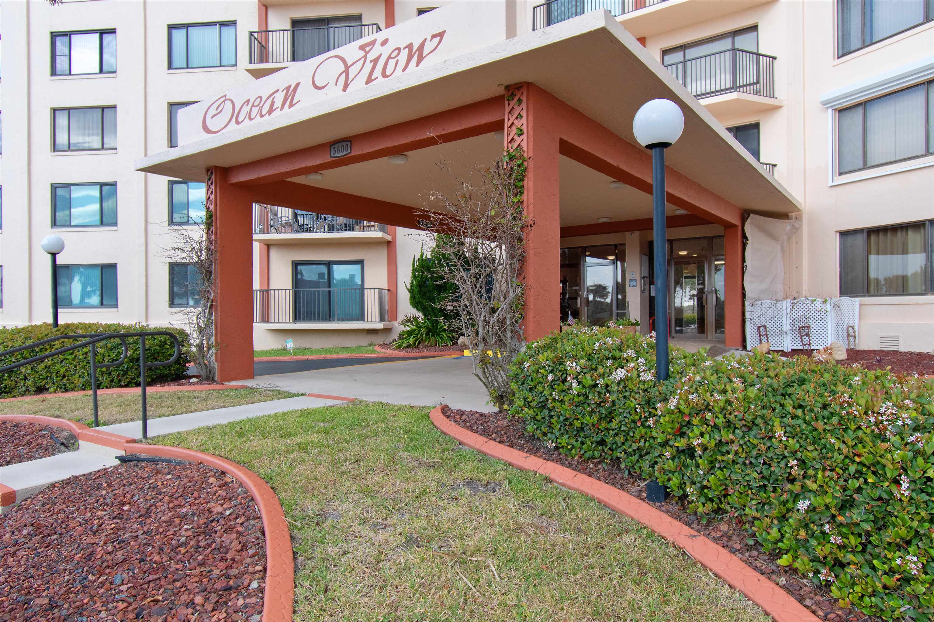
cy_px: 311
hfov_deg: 78.6
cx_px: 467
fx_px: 571
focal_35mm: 22
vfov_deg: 57.2
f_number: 5.3
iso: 400
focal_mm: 15
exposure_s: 1/400
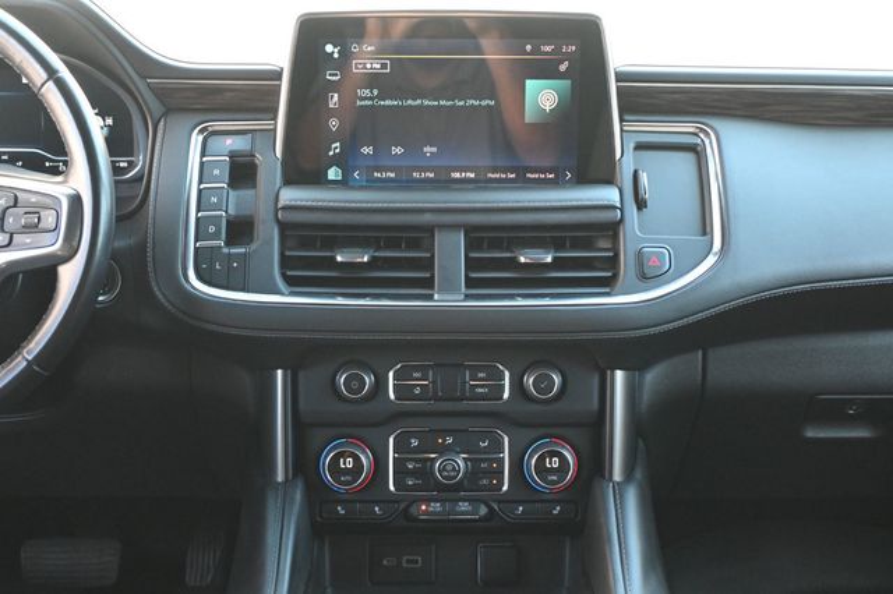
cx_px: 446
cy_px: 297
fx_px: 1227
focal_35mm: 50
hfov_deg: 40.0
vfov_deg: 27.2
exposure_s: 1/125
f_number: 5
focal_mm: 33
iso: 3200
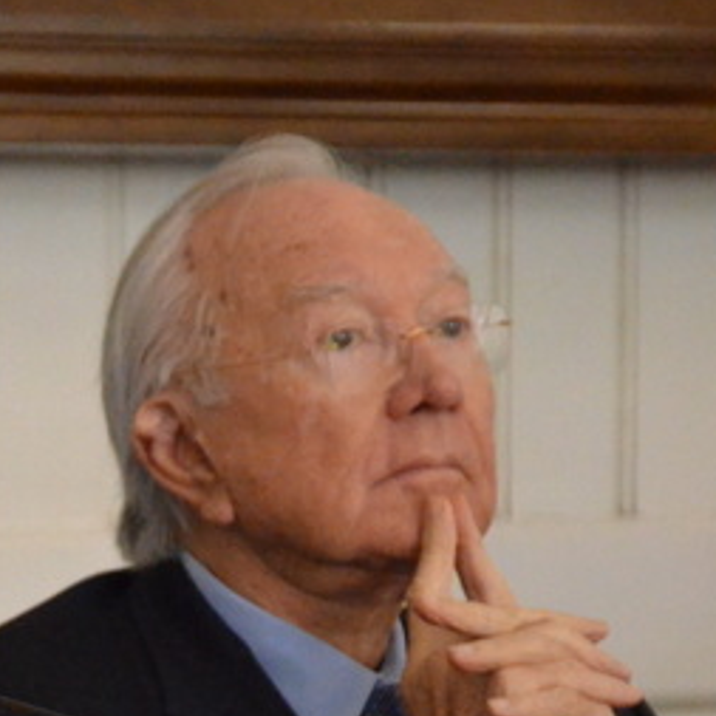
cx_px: -125
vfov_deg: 4.1
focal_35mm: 422
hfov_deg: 4.1
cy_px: 642
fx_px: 9883
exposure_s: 1/125
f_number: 5.6
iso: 6400
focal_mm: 105
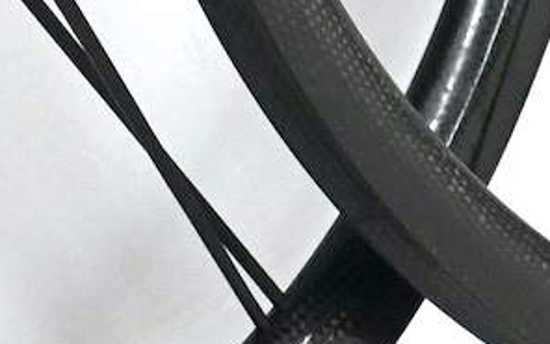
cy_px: -565
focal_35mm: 303
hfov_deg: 6.9
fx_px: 4542
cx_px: -7
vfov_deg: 4.2
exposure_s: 1/160
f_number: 4.5
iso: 2000
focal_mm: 44
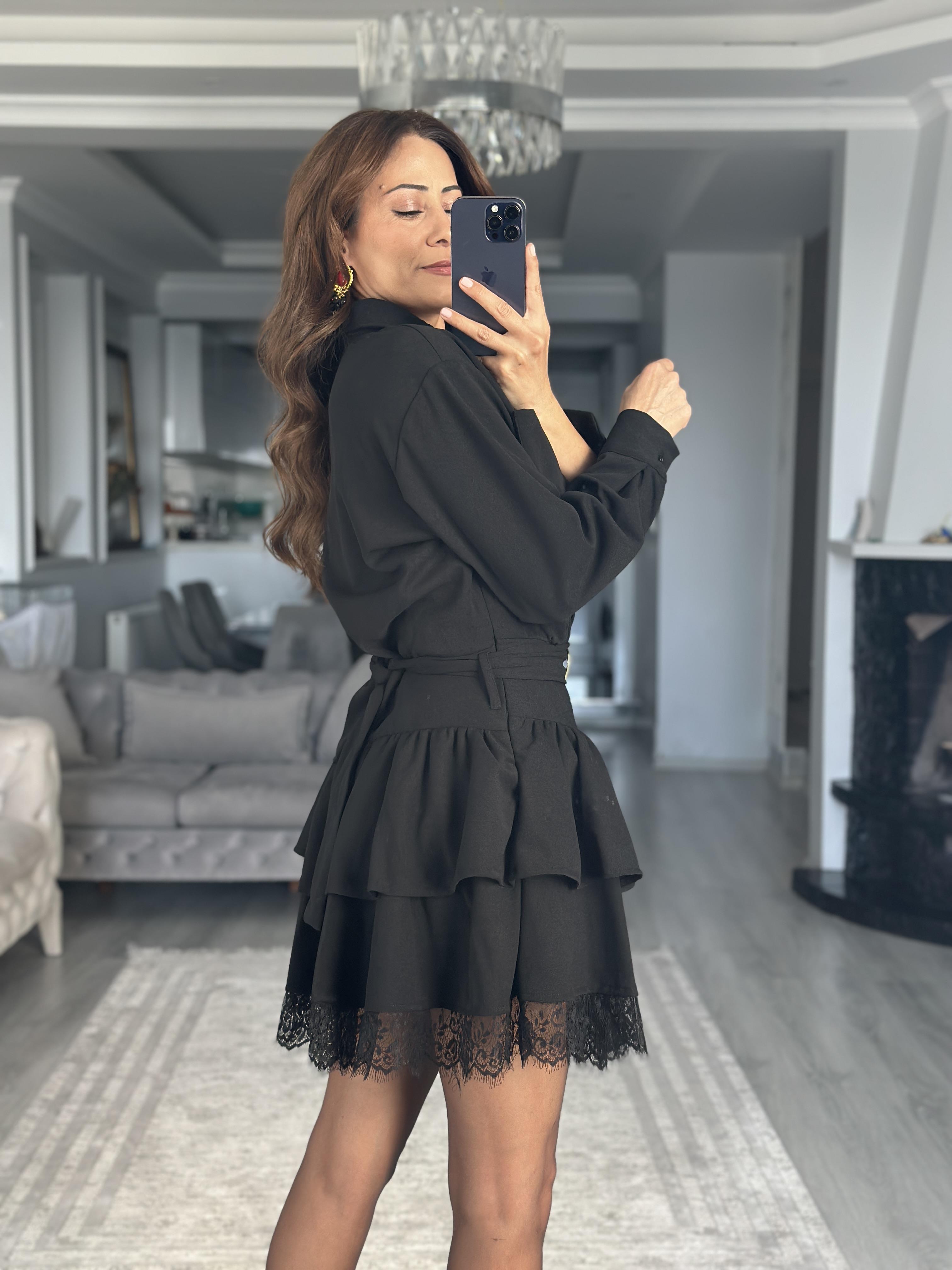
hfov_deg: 30.3
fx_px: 1760
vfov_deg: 39.7
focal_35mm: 48
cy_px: 635
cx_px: 476
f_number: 1.78
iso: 100
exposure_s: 1/166
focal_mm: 6.86
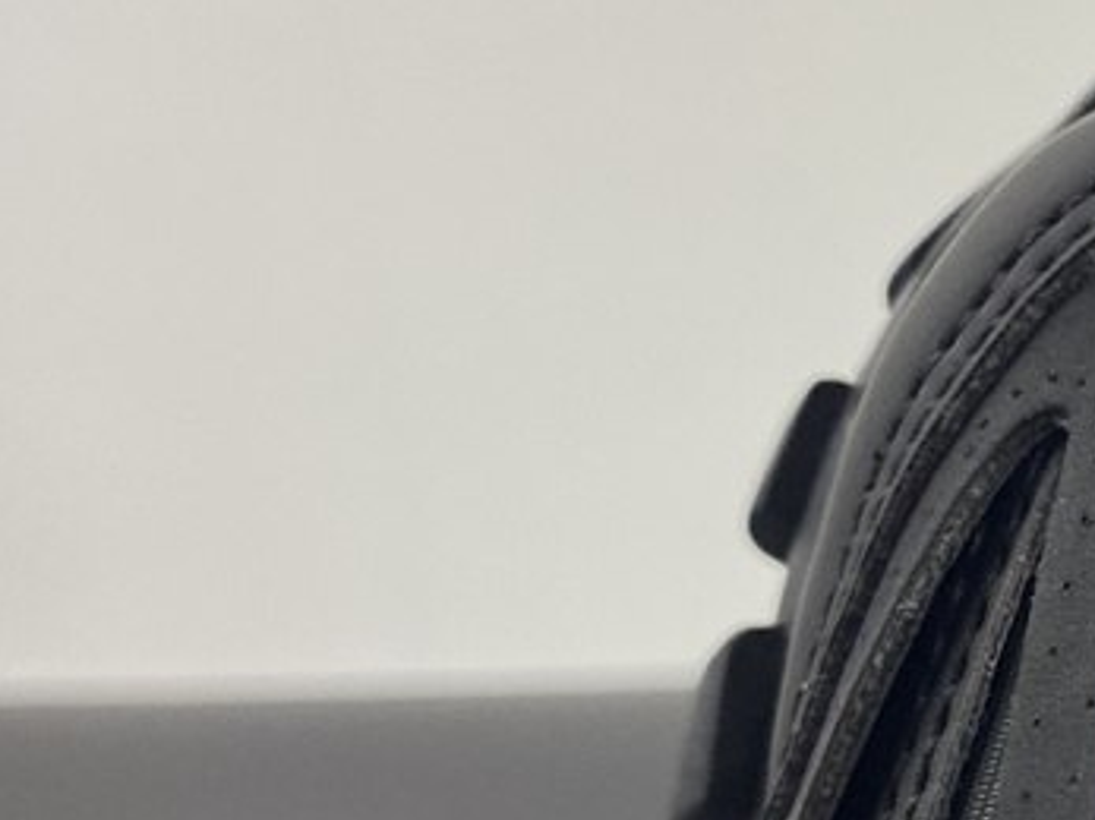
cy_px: 643
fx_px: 2372
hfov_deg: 23.5
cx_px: 1351
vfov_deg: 19.4
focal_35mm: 75
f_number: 1.8
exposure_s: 1/100
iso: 100
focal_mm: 4.25
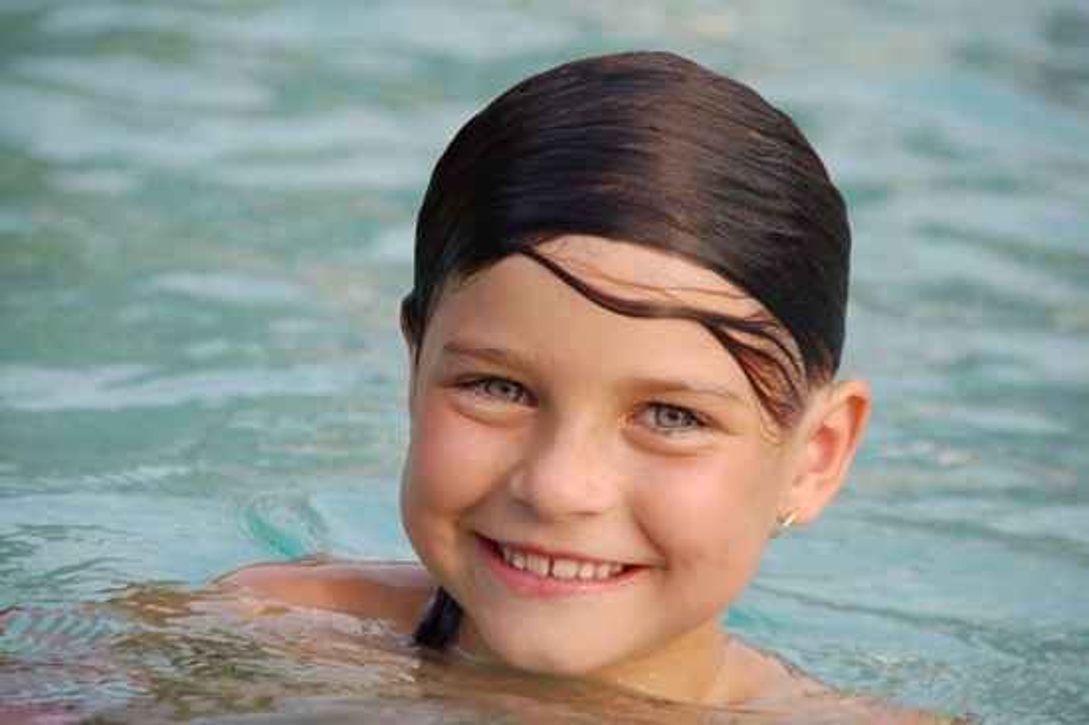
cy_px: 362
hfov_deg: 6.9
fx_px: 9069
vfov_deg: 4.6
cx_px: 544
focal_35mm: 300
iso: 800
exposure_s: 1/640
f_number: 6.3
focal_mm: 200
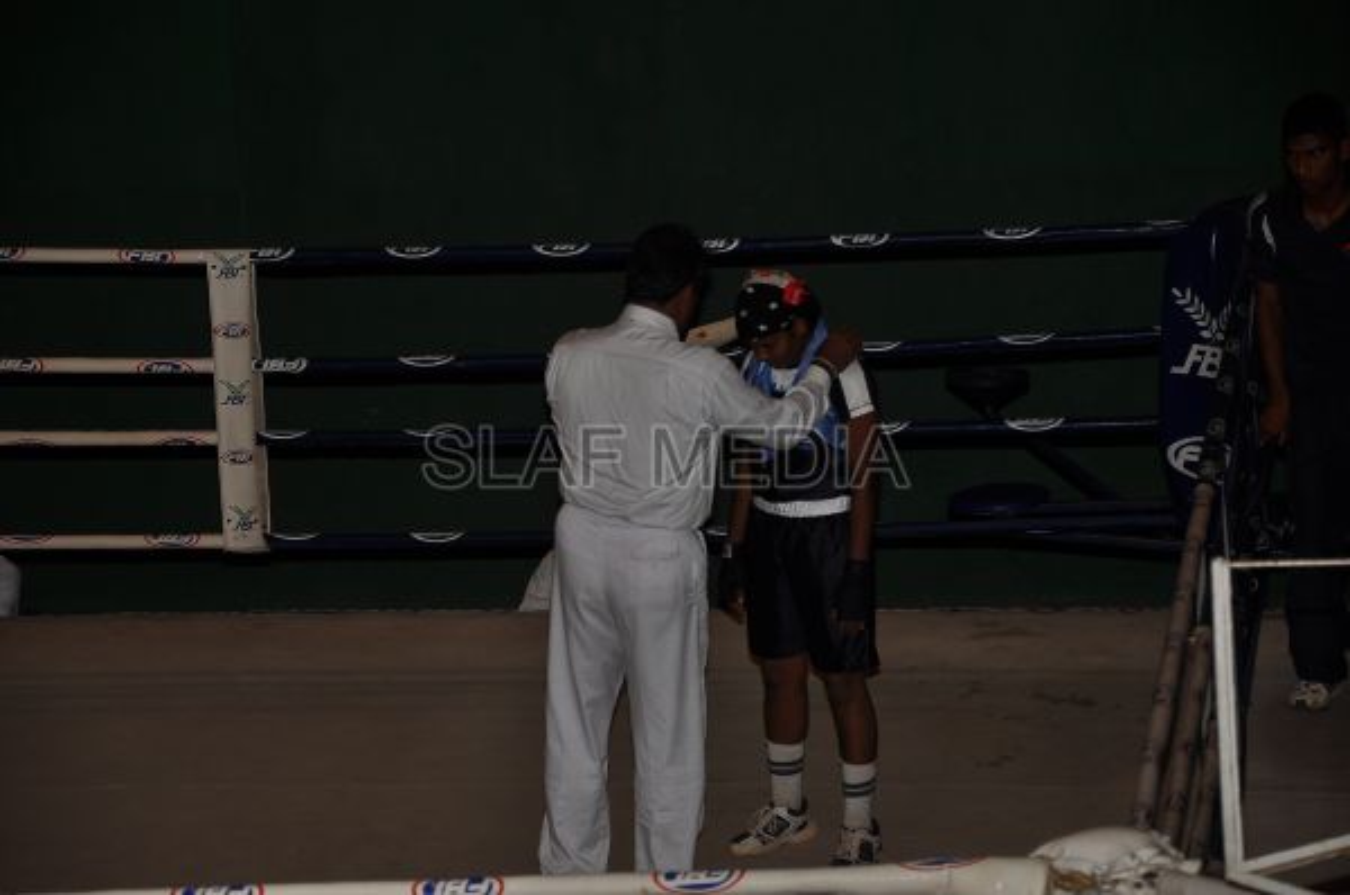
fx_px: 5504
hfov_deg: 14.0
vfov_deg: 9.3
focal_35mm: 147
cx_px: 675
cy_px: 448
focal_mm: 98
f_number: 5.6
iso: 200
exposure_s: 1/90
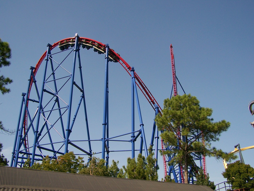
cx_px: 127
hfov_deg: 49.0
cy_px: 96
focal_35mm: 38
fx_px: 279
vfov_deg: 37.7
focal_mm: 6.3
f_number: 4
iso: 80
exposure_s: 1/1000
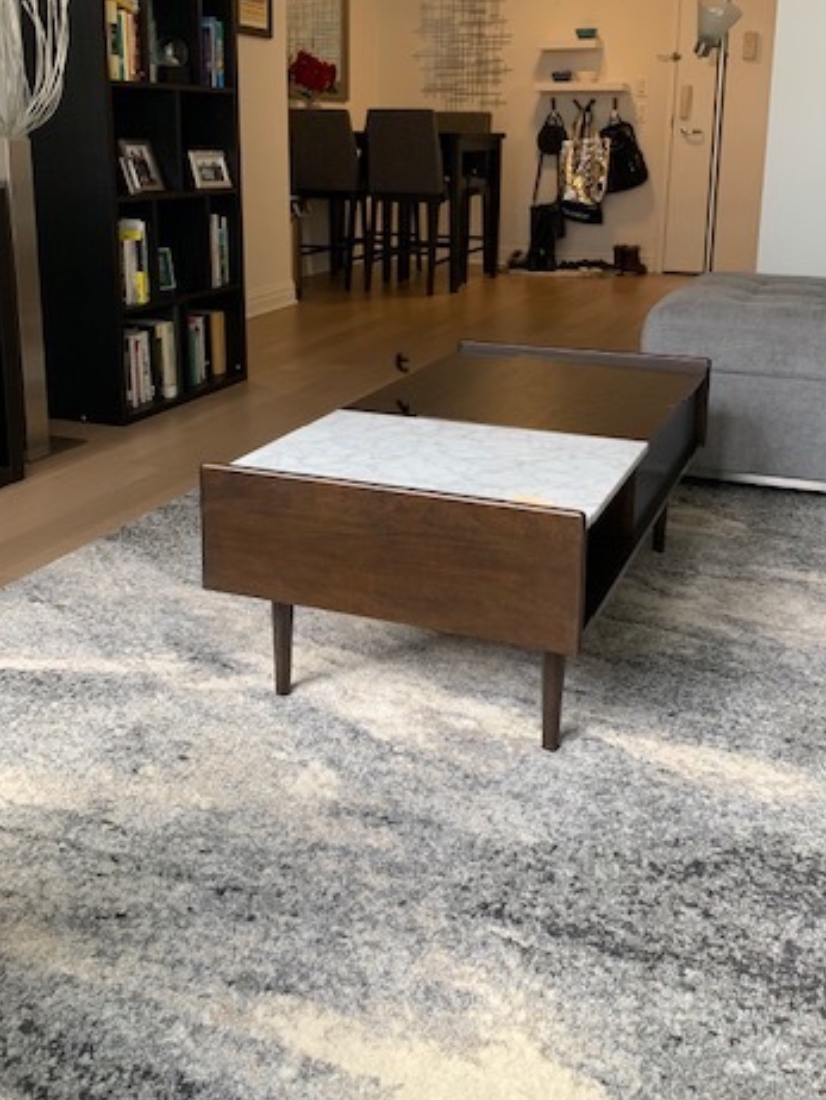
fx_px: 1144
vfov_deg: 50.8
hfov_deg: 39.7
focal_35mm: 36
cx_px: 400
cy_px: 410
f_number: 1.8
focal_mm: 4.25
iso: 125
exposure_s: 1/60
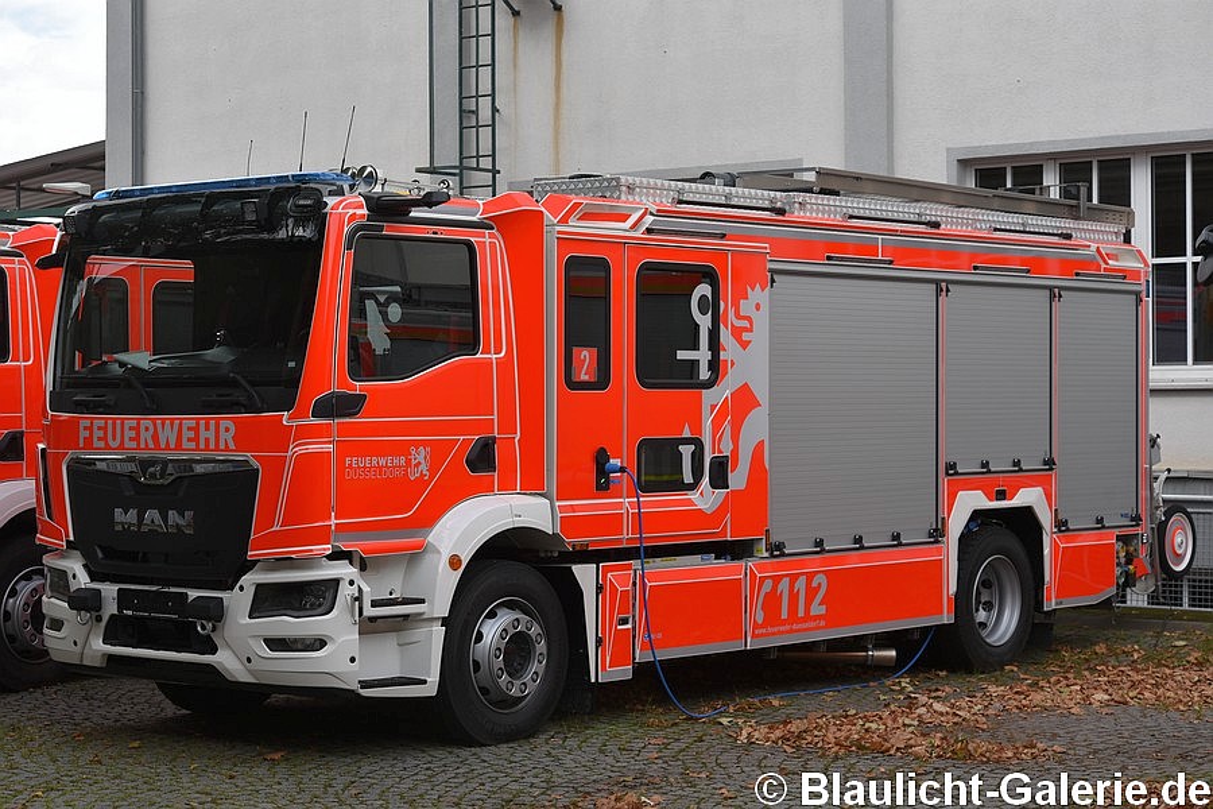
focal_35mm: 62
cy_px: 404
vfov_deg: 21.9
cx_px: 606
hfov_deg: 32.4
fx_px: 2089
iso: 220
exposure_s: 1/250
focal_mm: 62
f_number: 8
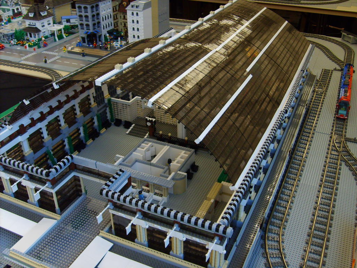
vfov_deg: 40.7
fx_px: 361
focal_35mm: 35
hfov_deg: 52.6
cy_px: 134
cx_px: 178
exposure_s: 1/30
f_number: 2.8
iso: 100
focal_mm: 5.8
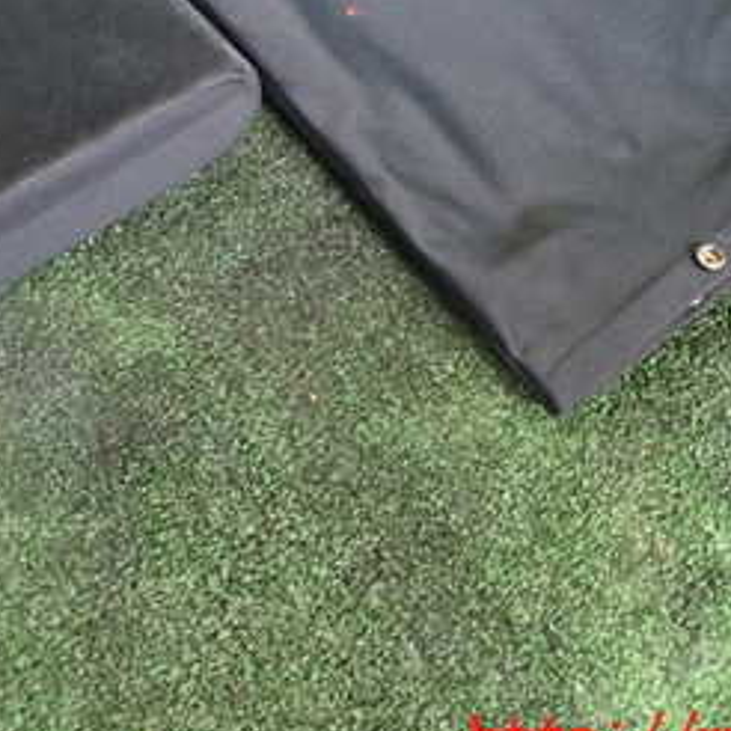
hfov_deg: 31.4
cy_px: 113
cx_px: 250
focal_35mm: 54
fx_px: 1290
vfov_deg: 30.6
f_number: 2
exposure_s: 1/30
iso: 640
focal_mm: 4.5
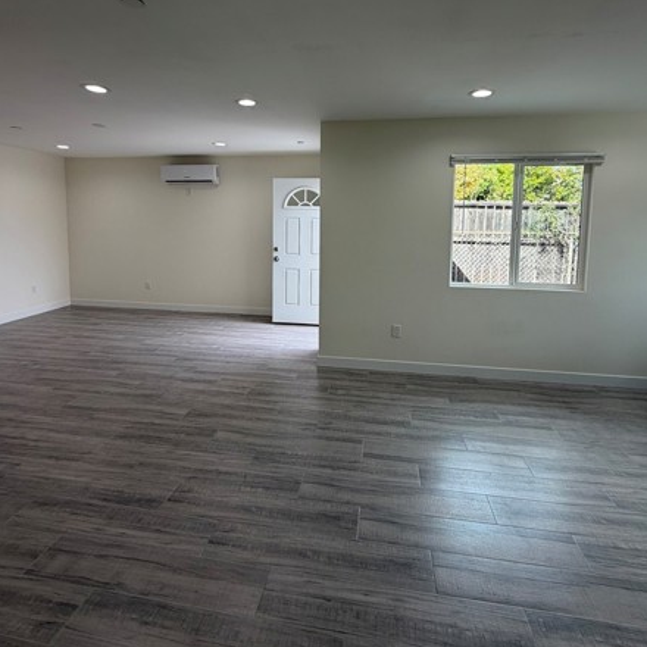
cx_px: 325
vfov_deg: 79.6
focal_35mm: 18
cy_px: 253
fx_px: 381
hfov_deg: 80.7
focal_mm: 2.22
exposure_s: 1/120
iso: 64
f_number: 2.2
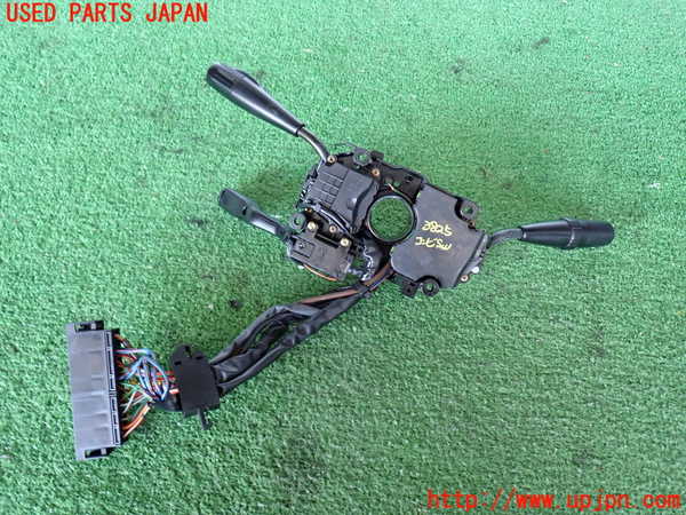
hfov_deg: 60.0
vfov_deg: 46.8
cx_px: 343
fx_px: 595
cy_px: 258
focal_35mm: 30
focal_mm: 5.4
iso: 250
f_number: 2.3
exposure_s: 1/30
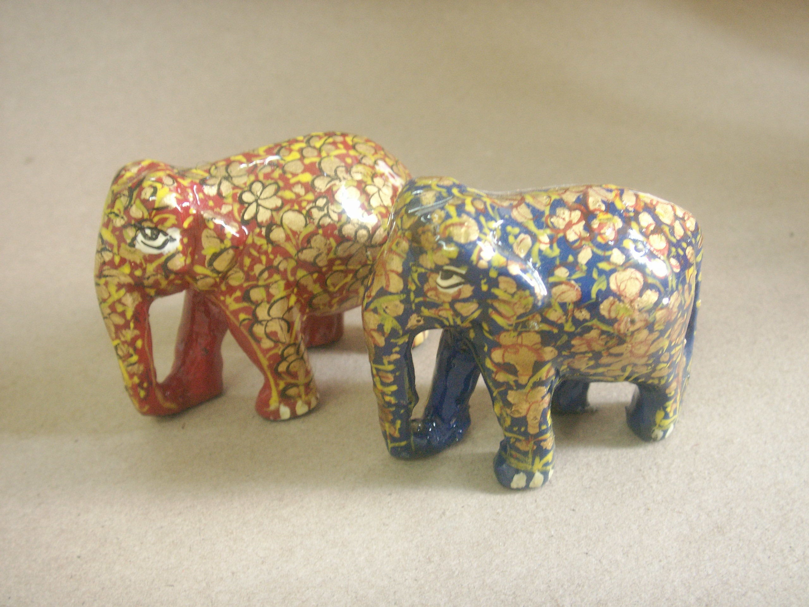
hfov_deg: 50.1
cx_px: 404
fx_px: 865
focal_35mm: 37
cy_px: 304
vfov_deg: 38.7
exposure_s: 1/3
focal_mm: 7.7
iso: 100
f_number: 3.5
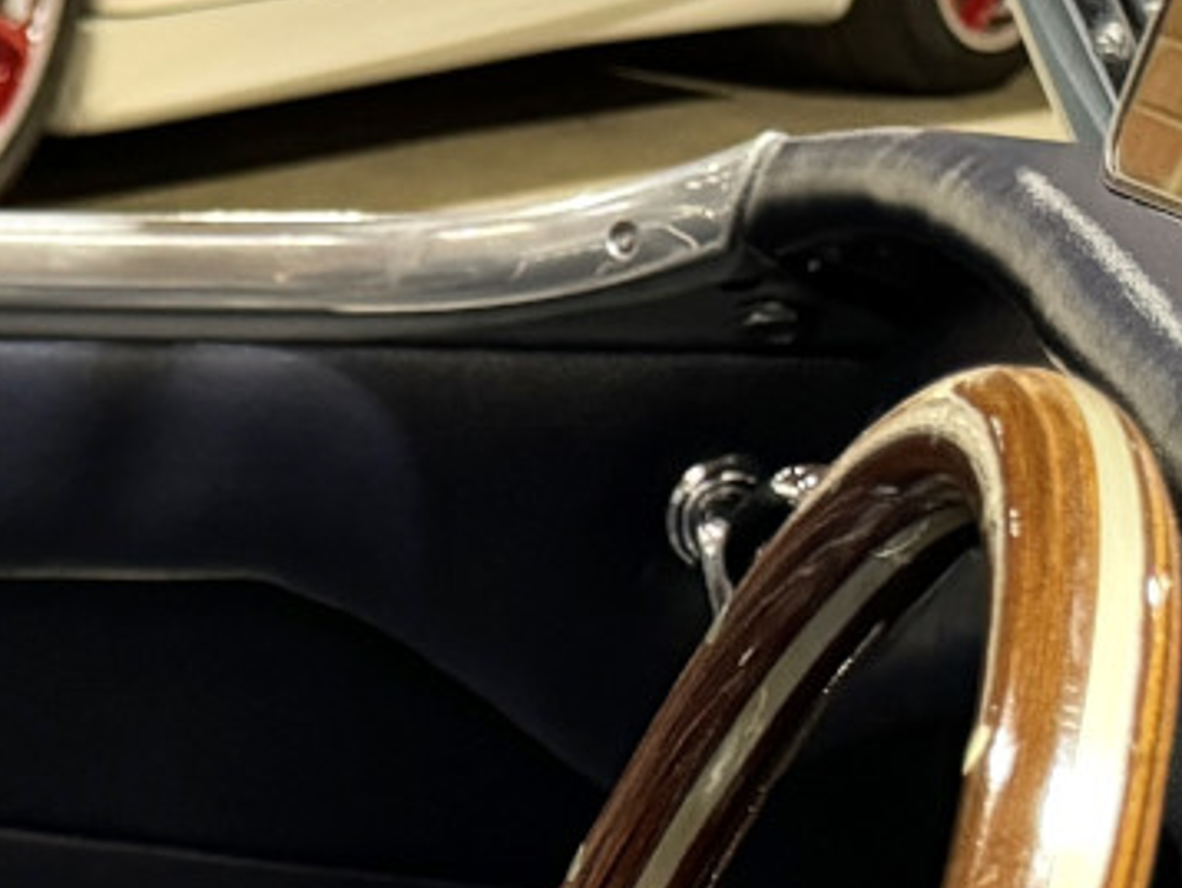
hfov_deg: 13.3
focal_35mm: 129
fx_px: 4406
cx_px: -1132
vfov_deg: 10.0
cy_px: 2180
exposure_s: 1/50
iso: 500
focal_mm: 6.76
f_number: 1.78
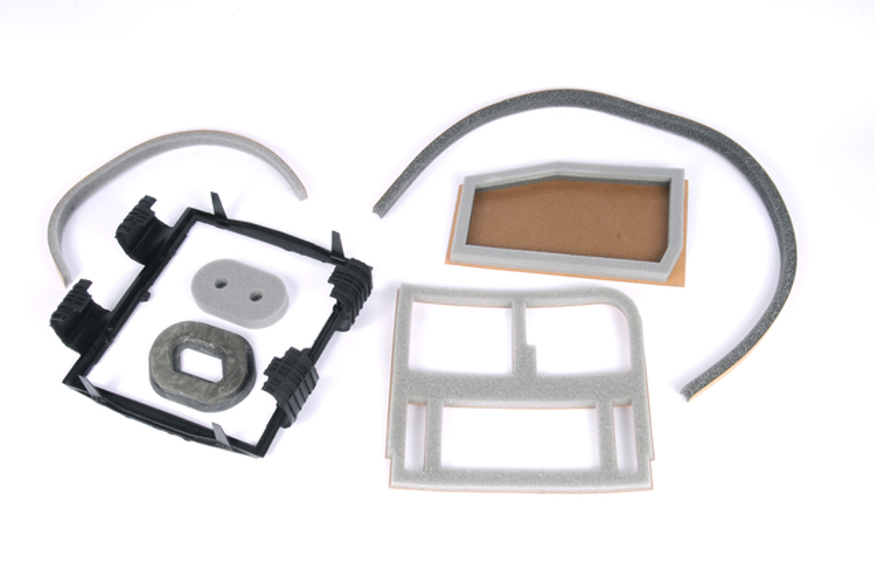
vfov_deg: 31.8
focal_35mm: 42
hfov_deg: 46.5
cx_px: 438
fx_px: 1020
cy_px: 290
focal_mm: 28
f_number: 25
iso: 320
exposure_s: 1/200
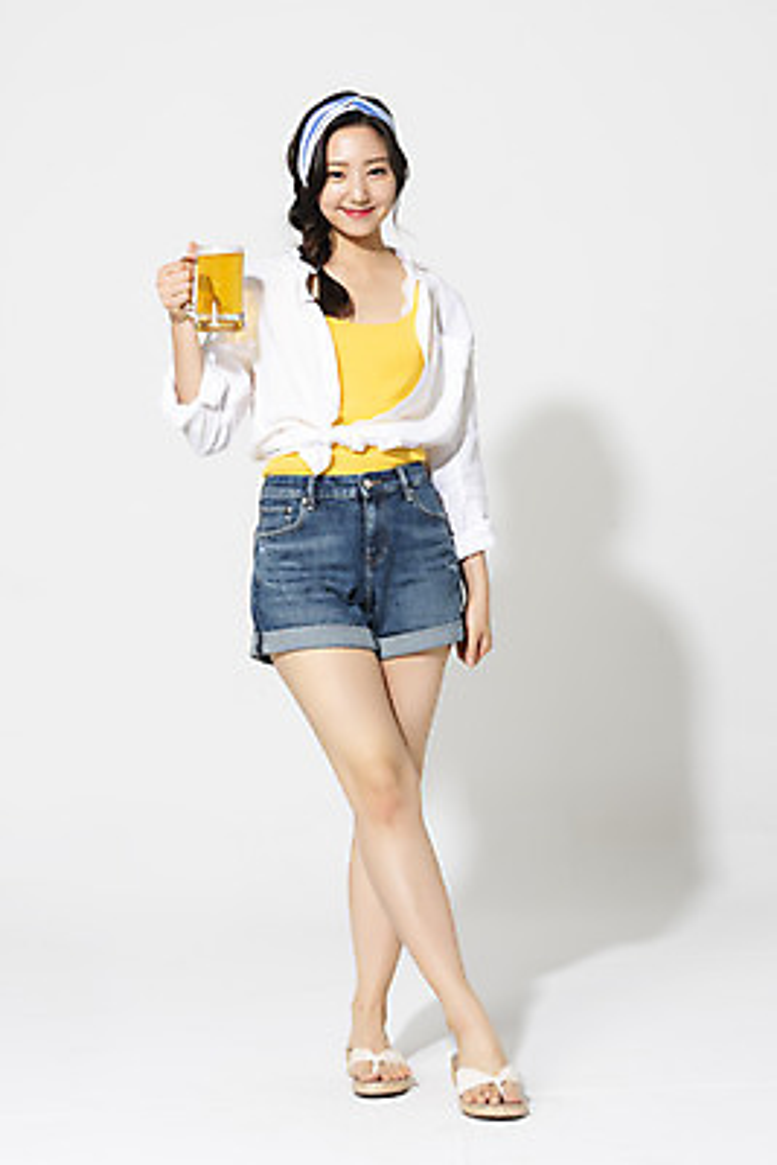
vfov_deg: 28.8
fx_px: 2264
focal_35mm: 70
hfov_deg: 19.5
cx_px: 388
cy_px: 582
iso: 100
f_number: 18
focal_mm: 70
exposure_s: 1/125
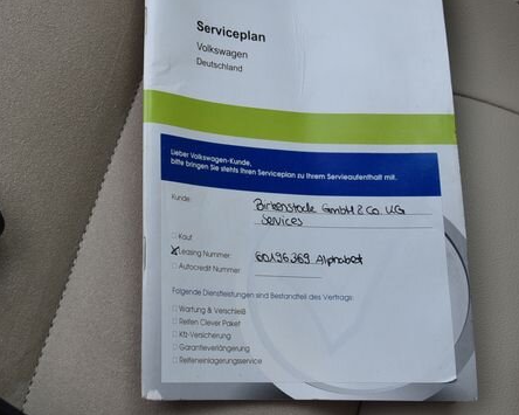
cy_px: 133
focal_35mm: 52
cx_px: 68
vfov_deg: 28.9
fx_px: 799
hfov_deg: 34.3
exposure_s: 1/100
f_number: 5
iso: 500
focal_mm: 24
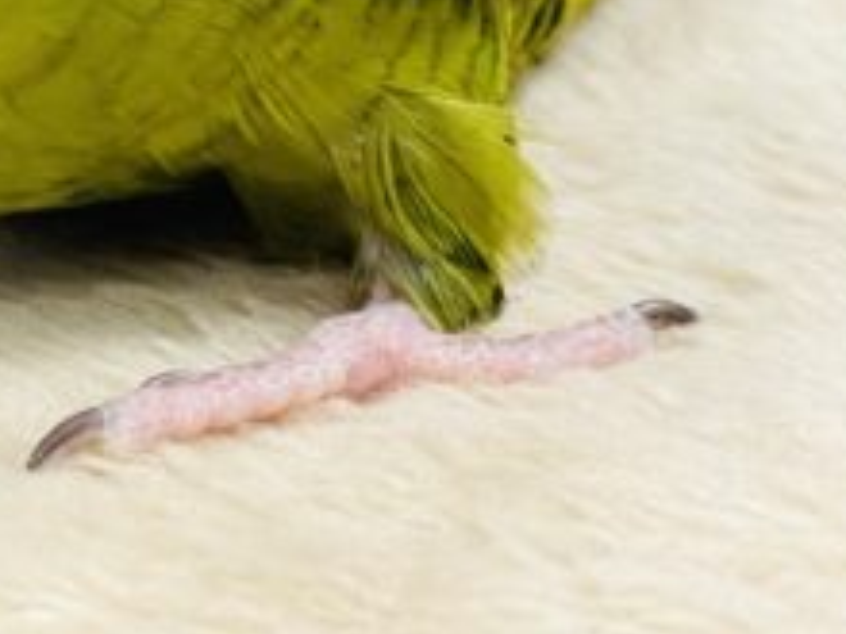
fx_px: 3690
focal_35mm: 151
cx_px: -19
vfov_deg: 9.6
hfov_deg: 12.9
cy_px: -223
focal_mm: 6
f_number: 2
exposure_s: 1/99
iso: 80
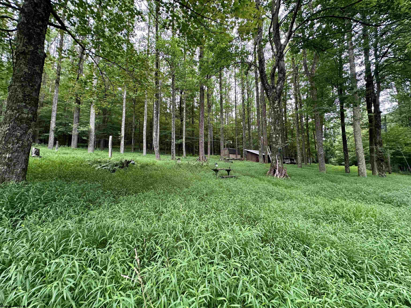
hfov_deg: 102.1
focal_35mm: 14
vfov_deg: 85.7
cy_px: 154
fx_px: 166
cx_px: 206
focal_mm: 2.22
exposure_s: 1/99
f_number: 2.2
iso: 200
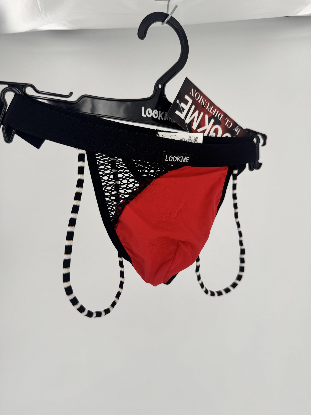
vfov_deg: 71.6
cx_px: 156
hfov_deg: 56.8
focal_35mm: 24
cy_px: 208
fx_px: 287
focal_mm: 6.76
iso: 80
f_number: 1.78
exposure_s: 1/1285
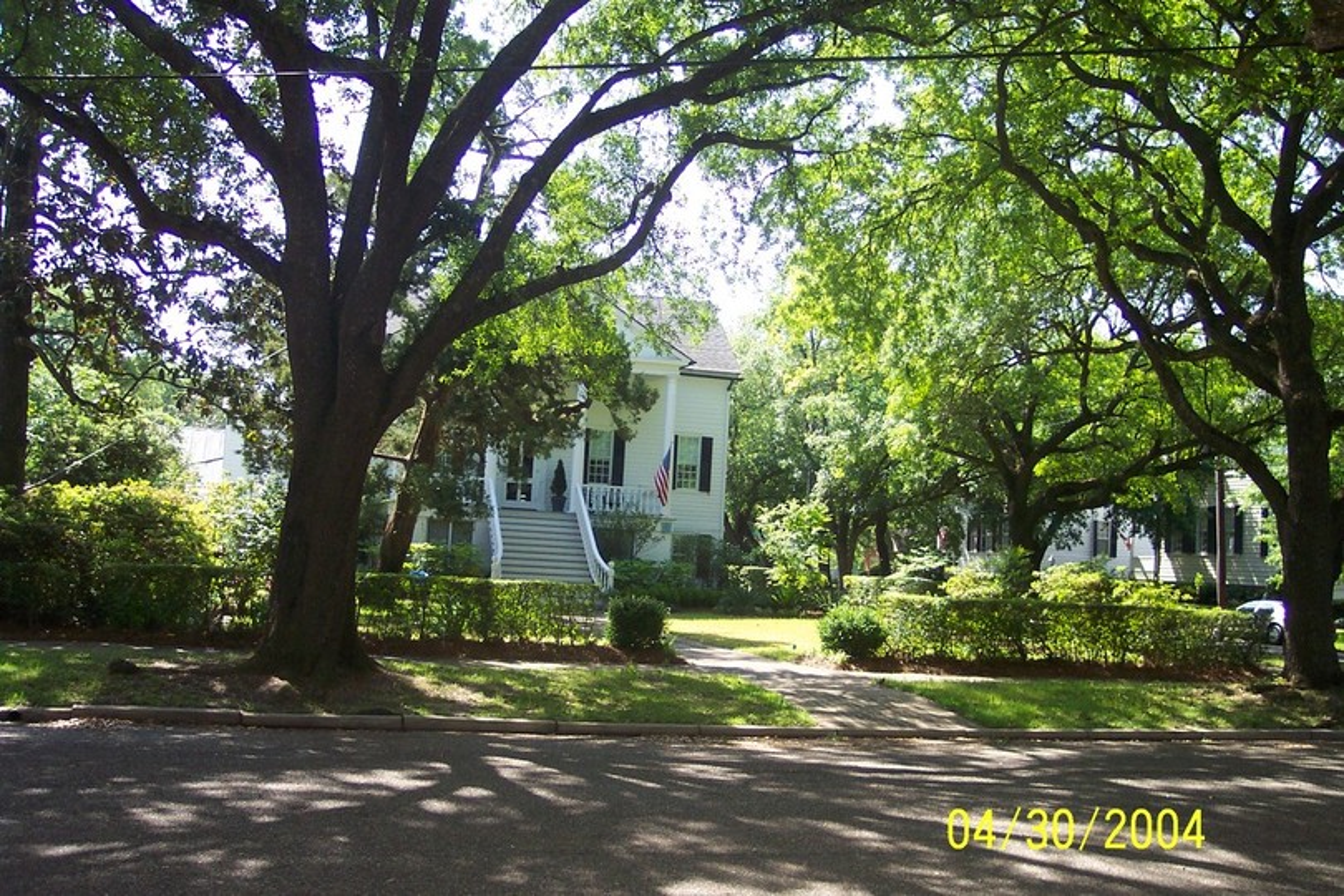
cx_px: 672
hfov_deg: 50.7
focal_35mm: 38
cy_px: 448
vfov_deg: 35.1
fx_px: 1419
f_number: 2.8
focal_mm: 8
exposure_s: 1/350
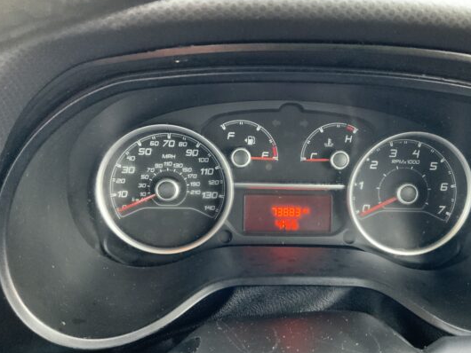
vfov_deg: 40.7
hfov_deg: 52.3
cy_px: 176
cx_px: 279
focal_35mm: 35
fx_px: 476
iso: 320
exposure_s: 1/31
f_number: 1.8
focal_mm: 3
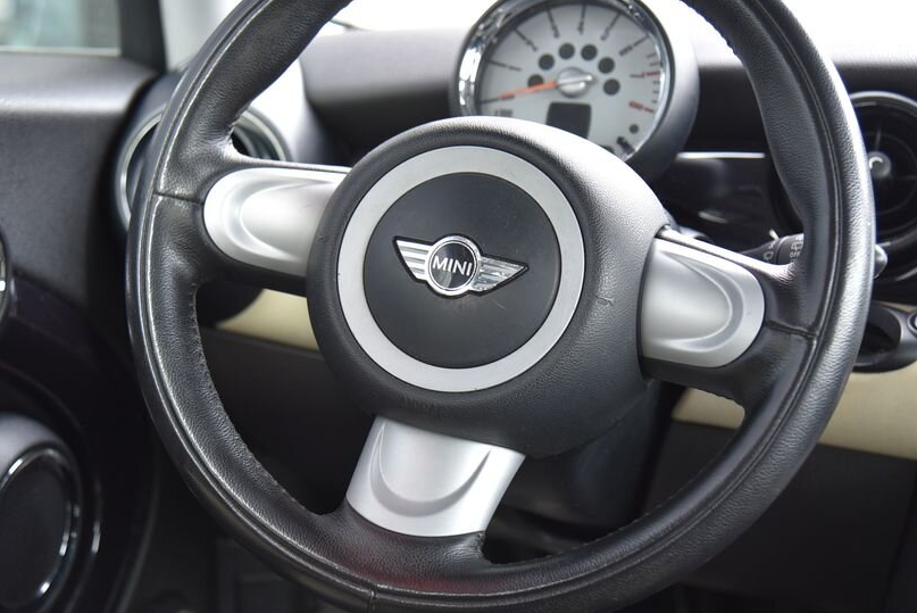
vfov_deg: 20.6
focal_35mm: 66
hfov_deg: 30.5
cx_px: 470
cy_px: 260
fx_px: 1682
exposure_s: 1/50
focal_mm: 52
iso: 500
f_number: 4
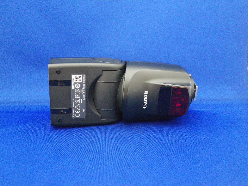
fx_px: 236
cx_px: 124
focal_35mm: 33
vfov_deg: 42.9
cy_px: 93
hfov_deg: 55.4
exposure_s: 1/30
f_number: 2.8
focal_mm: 5.8
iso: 800
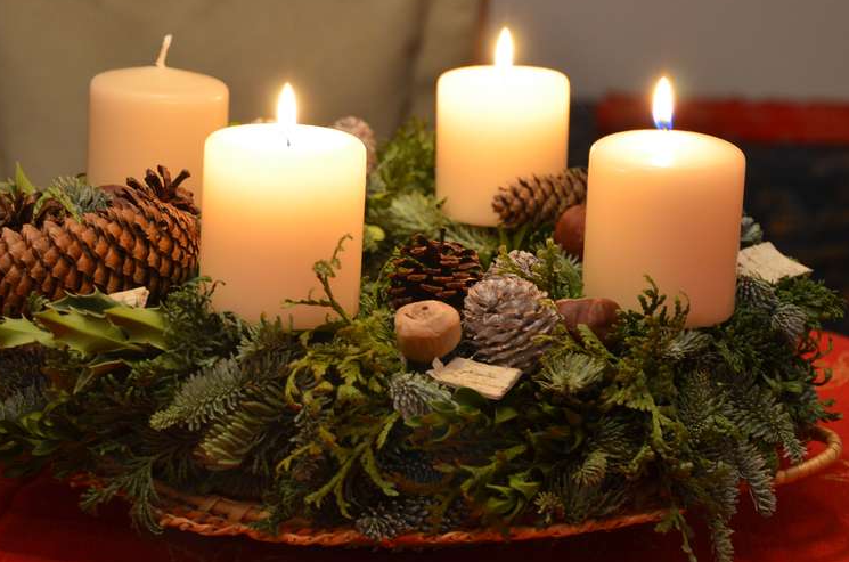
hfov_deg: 23.4
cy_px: 288
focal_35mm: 87
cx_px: 390
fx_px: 2047
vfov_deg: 15.6
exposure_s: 1/13
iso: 1000
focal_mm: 48
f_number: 4.8
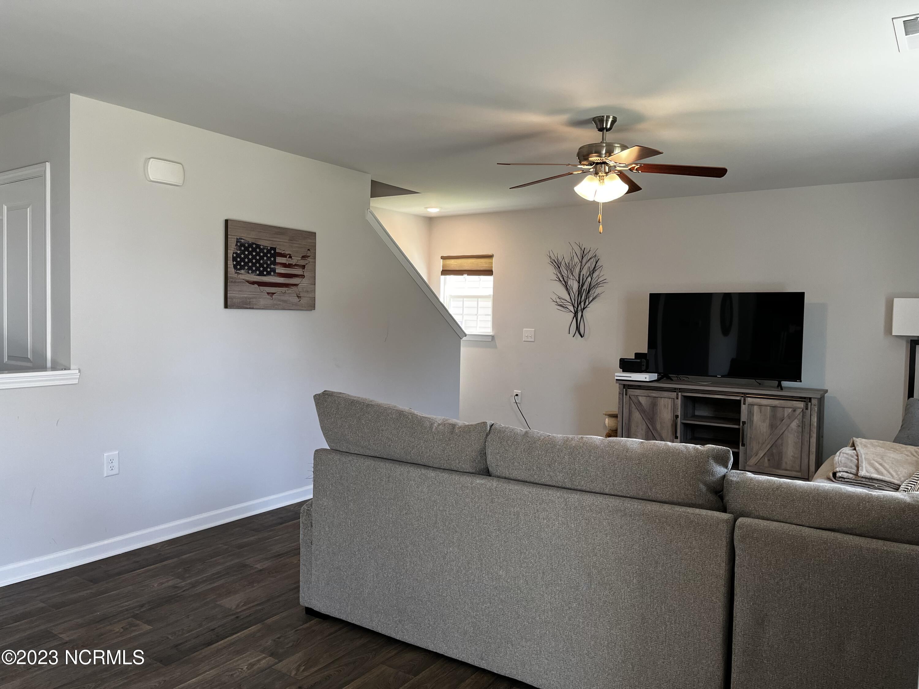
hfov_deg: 67.3
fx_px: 690
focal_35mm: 26
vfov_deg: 53.1
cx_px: 460
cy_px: 344
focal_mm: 5.1
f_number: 1.6
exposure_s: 1/120
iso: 125
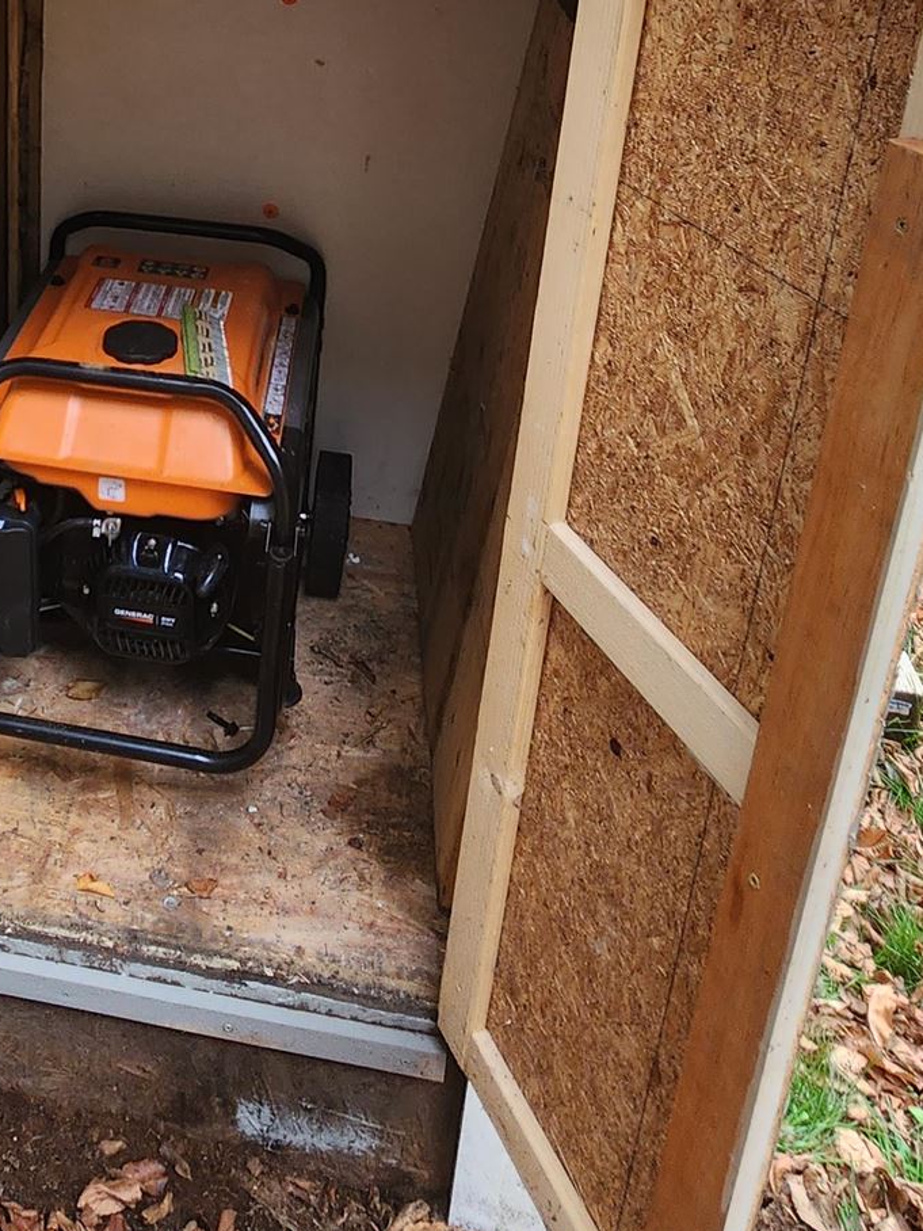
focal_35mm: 33
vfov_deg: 48.8
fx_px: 1173
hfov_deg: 40.4
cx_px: 131
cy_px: 98
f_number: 2.2
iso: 160
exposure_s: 1/60
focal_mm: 2.2
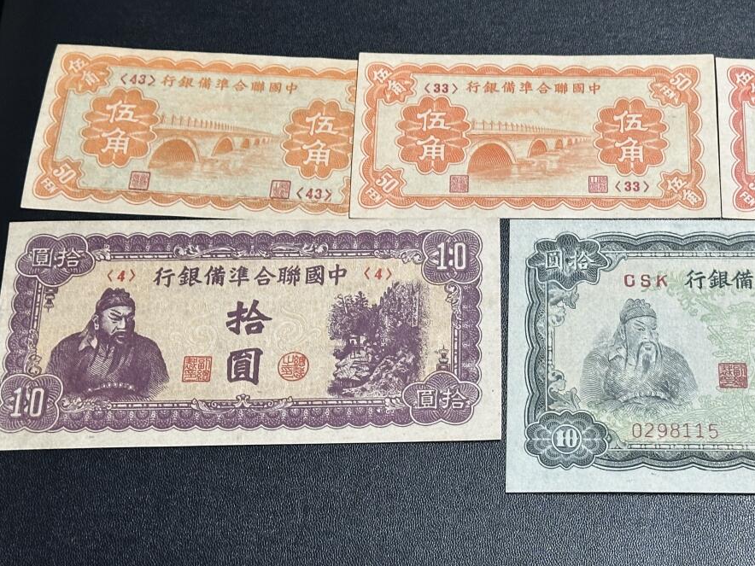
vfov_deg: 19.4
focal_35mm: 76
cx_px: 542
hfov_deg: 25.4
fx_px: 1658
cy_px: 255
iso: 125
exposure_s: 1/50
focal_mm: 6.86
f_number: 1.78
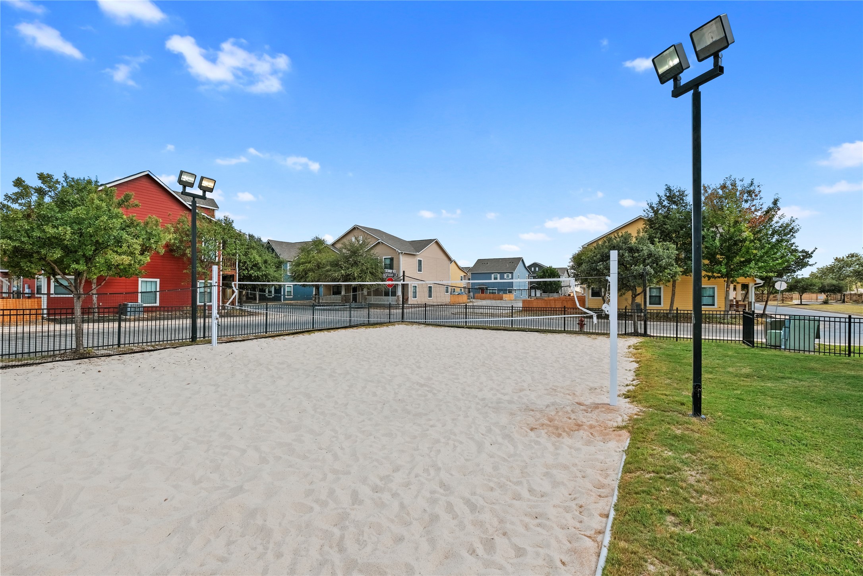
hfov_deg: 100.4
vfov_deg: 77.3
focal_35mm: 15
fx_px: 360
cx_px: 432
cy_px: 288
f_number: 7.1
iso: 320
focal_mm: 10
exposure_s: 1/340
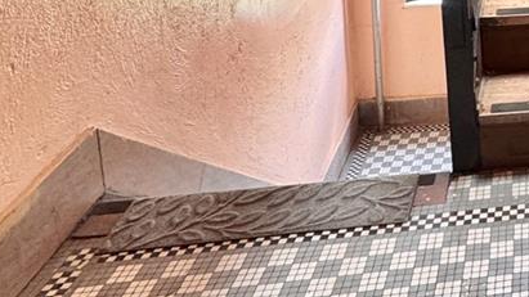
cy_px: -175
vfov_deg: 18.2
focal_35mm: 57
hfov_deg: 29.7
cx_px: 680
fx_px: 799
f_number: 2.2
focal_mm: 2.22
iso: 200
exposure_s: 1/60
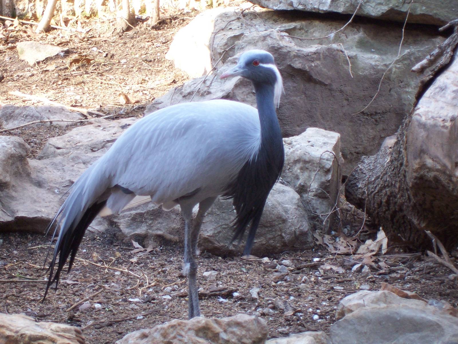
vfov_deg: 8.5
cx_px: 229
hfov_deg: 11.3
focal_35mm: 175
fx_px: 2315
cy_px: 172
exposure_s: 1/45
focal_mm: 30
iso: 140
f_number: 4.9
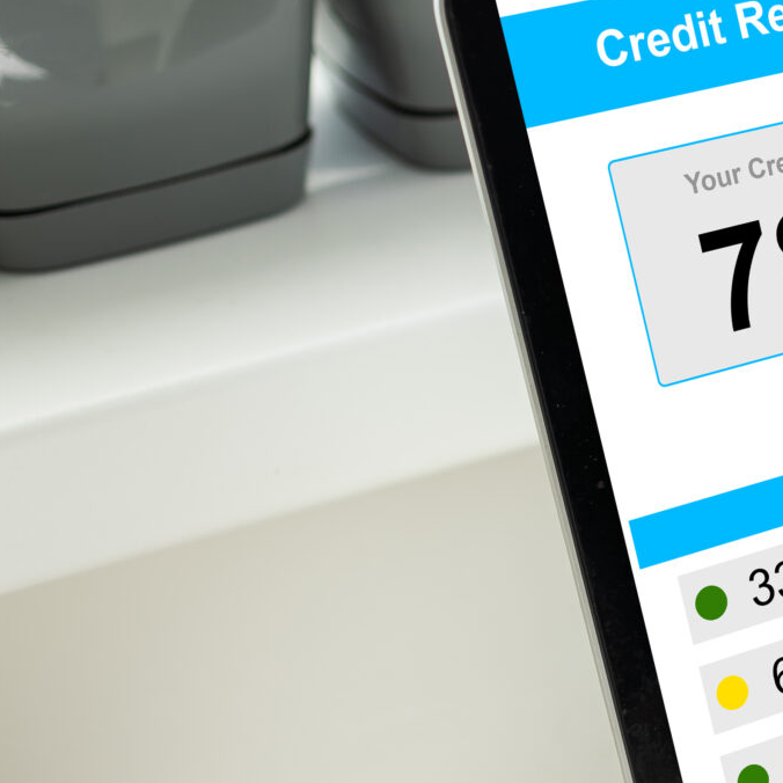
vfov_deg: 10.7
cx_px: 1340
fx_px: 4120
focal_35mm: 161
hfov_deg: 10.3
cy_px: 945
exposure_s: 1/160
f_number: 2.8
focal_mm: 50
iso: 50
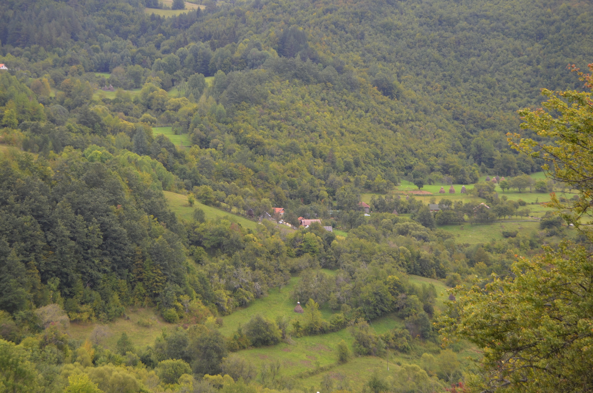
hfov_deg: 28.1
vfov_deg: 18.8
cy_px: 196
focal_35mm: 72
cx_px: 296
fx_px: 1184
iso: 200
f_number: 6.7
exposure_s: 1/180
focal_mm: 48
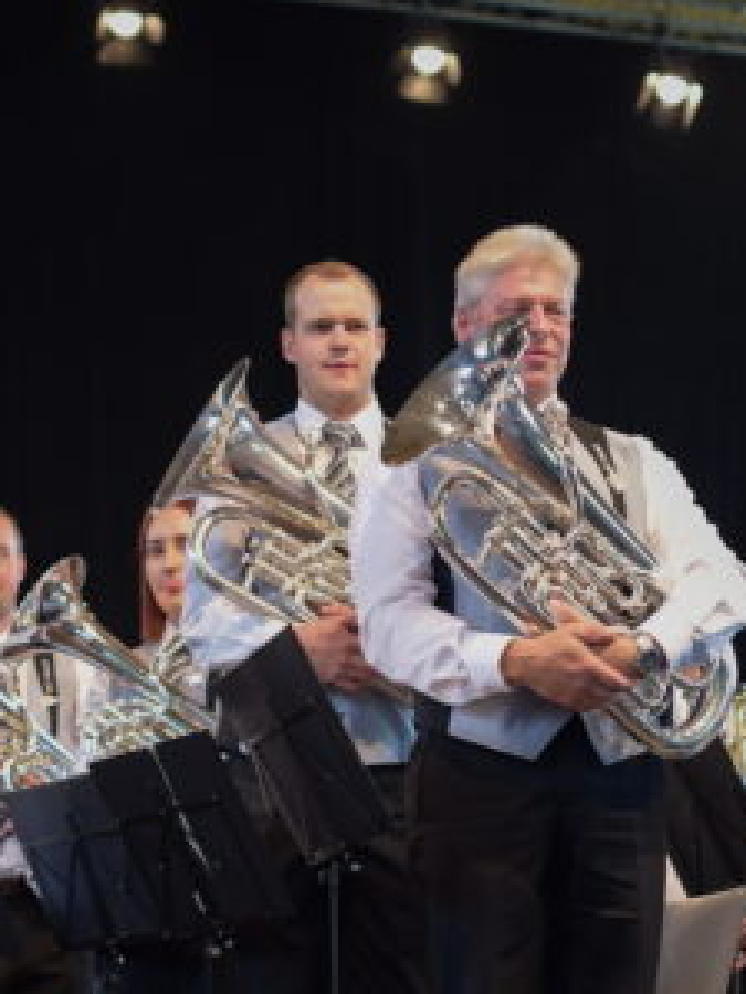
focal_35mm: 104
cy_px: 474
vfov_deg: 18.9
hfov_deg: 14.2
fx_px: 2988
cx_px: 335
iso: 400
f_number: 2.5
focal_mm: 50
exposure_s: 1/160
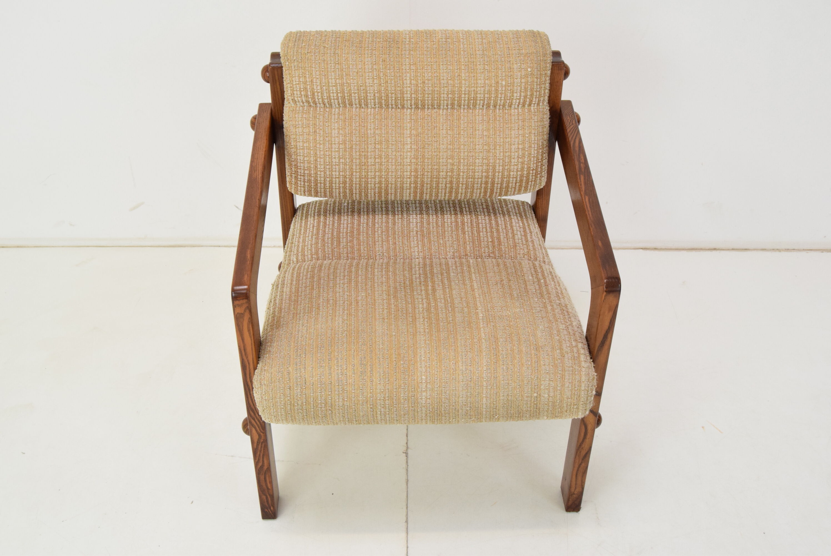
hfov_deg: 46.4
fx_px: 970
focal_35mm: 42
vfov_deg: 31.9
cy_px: 278
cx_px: 416
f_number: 7.1
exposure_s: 1/200
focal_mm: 28
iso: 1600
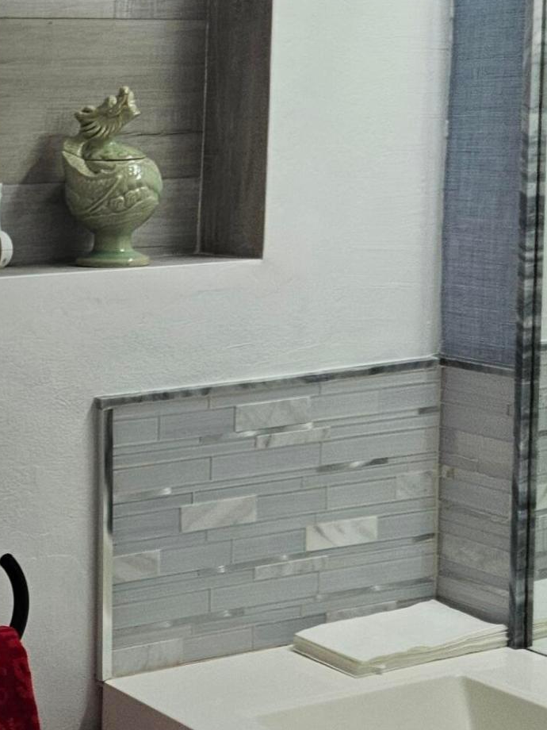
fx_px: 1517
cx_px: -239
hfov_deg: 18.4
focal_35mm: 72
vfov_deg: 27.0
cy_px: 343
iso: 80
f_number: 1.8
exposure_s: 1/120
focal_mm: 5.4
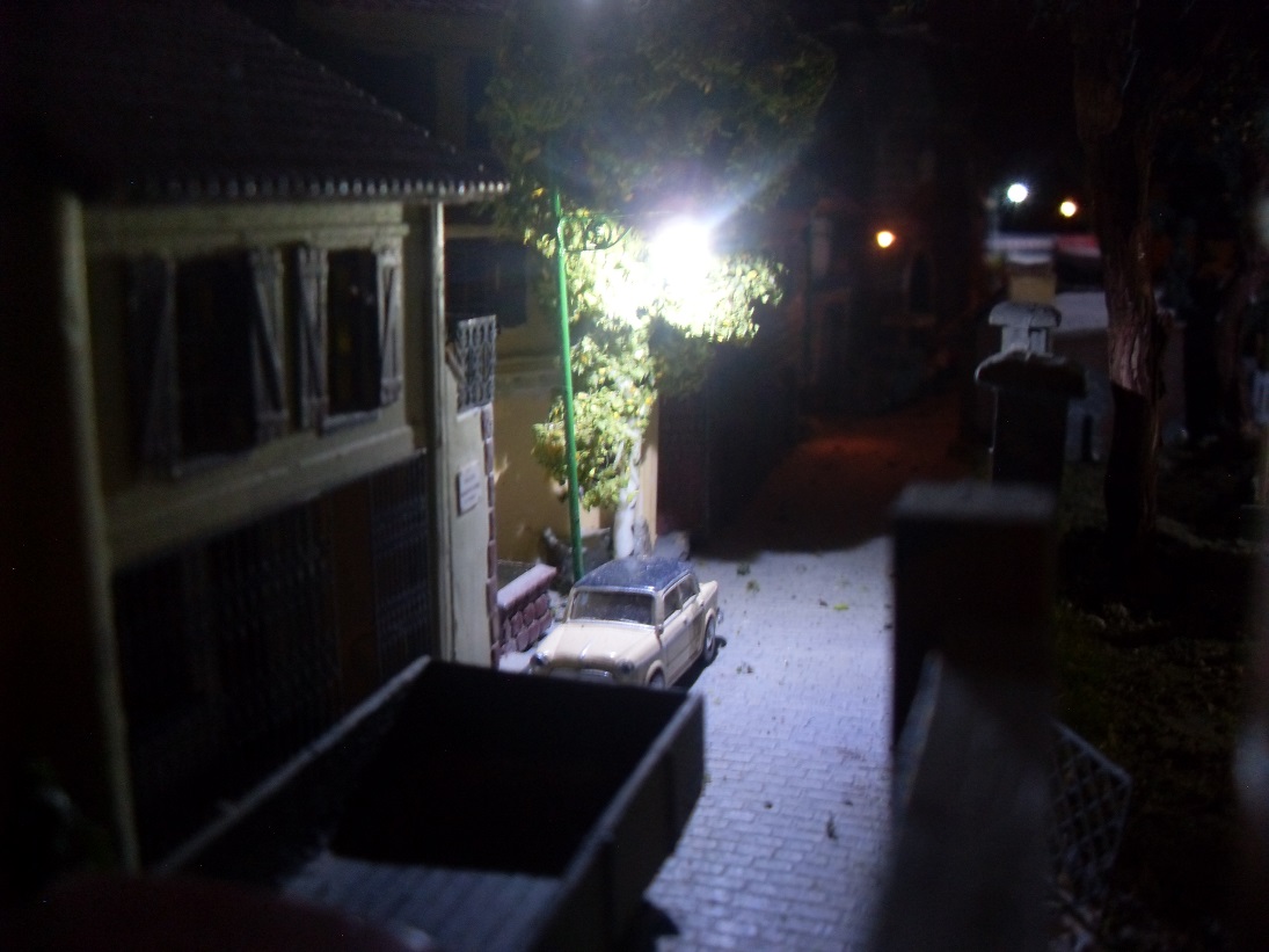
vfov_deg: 41.8
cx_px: 634
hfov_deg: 54.0
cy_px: 476
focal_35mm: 34
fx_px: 1246
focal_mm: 6.3
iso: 200
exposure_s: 1/6
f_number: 2.8
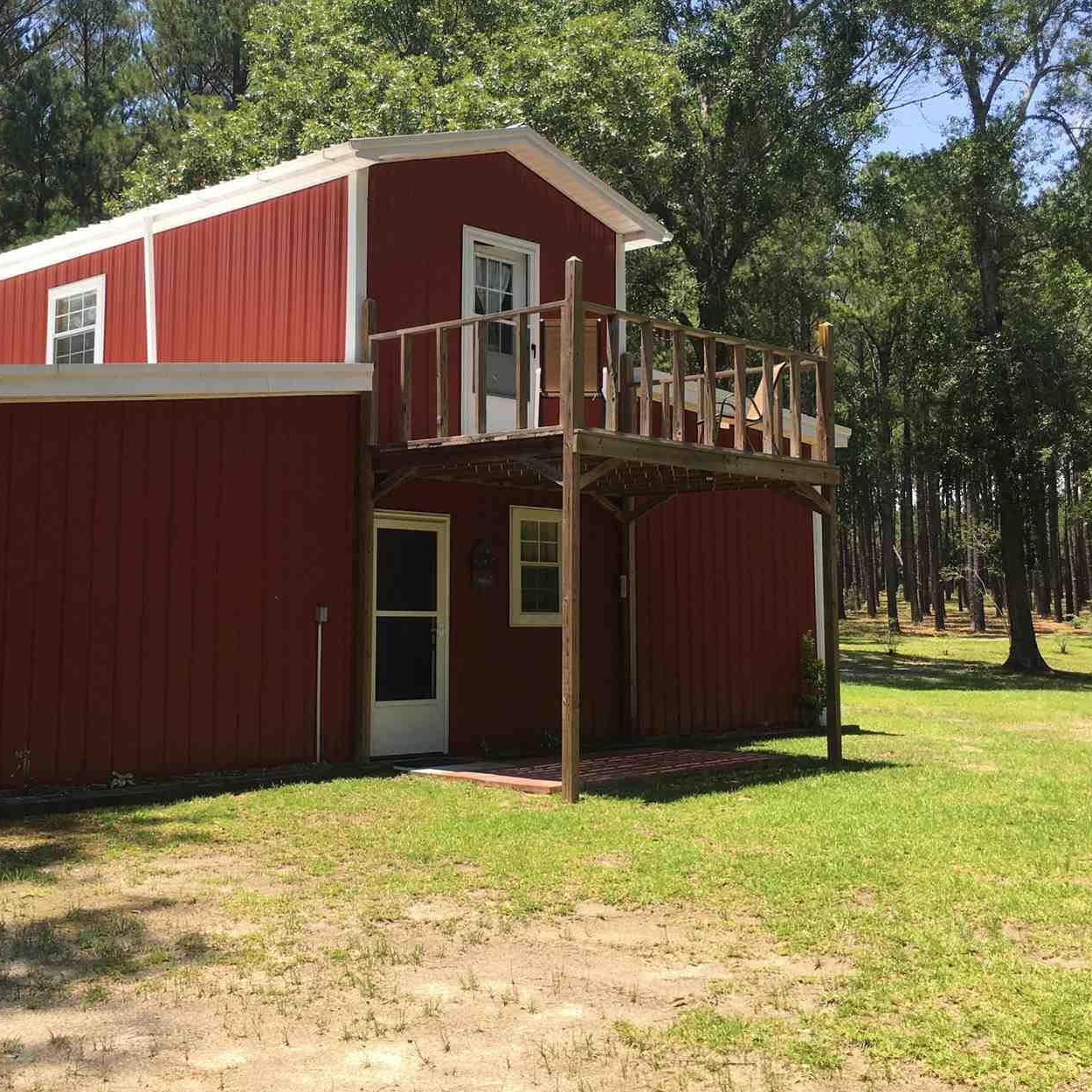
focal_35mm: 42
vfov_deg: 39.9
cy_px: 455
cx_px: 415
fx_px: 1499
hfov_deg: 39.8
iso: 25
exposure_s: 1/663
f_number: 2.2
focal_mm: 4.15
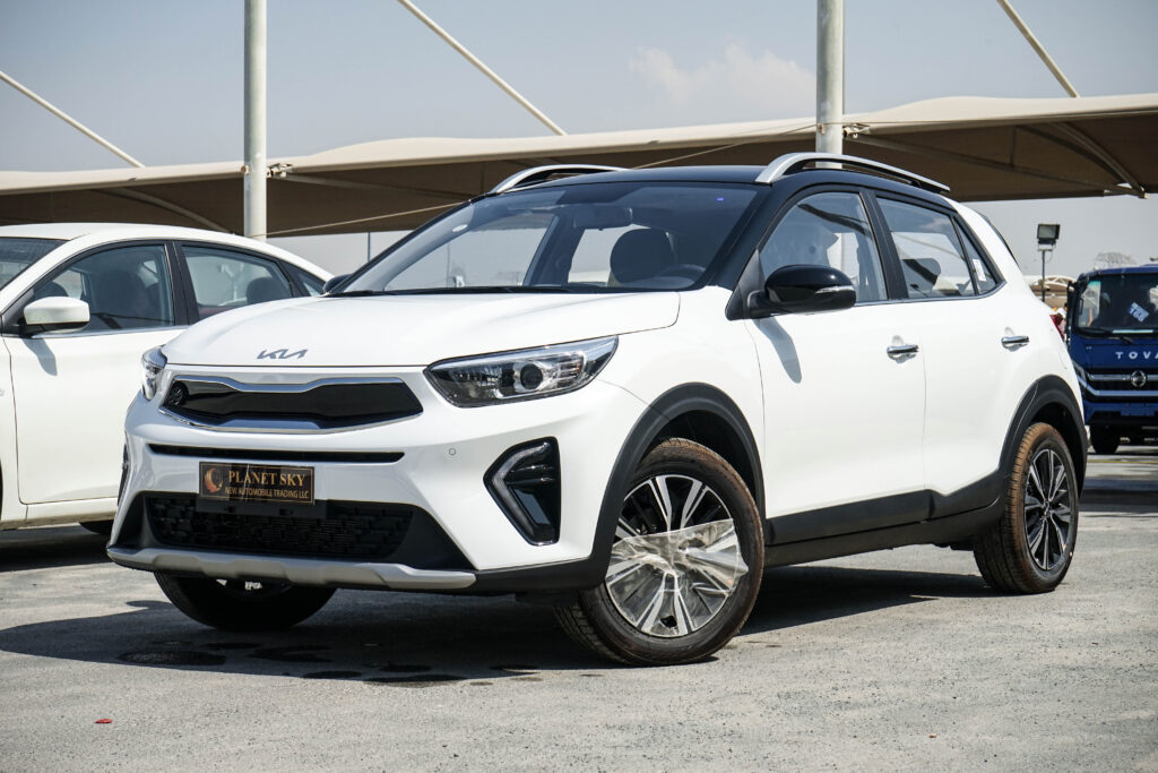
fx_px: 2252
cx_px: 579
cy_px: 386
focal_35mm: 70
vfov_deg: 19.5
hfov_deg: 28.8
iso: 400
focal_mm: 70
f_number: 11
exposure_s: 1/800
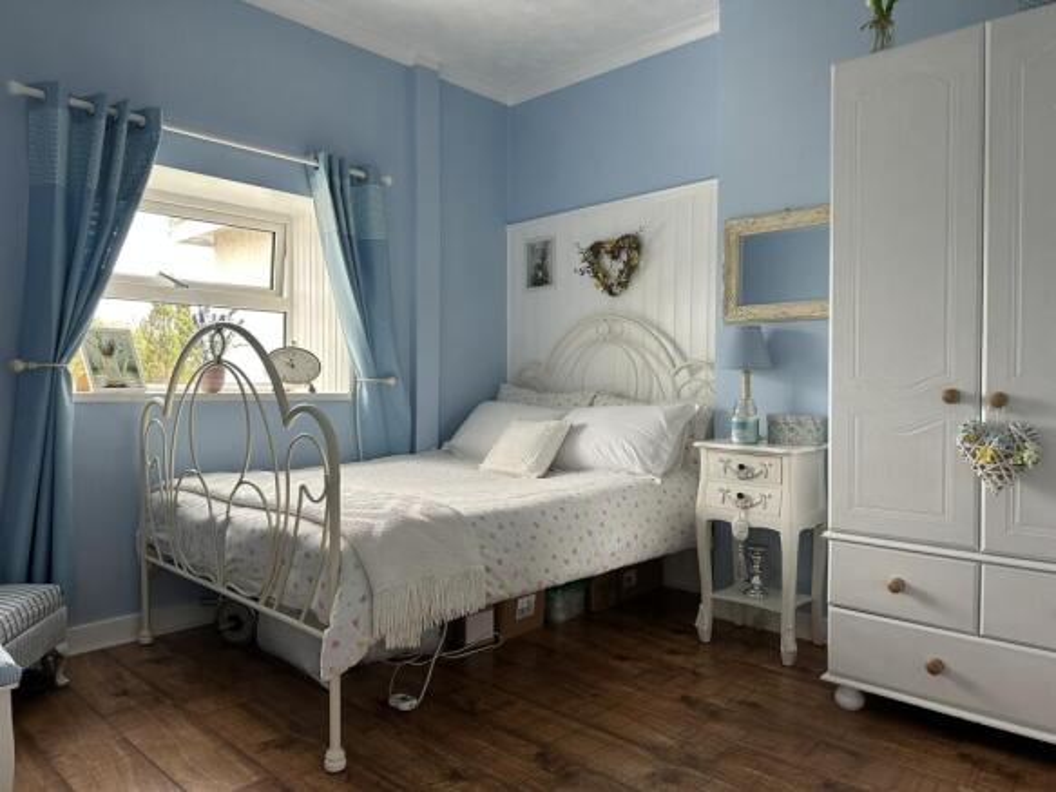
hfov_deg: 71.6
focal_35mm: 24
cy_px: 396
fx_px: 732
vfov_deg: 56.8
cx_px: 528
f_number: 1.78
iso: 160
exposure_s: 1/121
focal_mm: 6.86
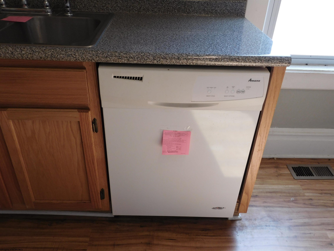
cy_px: 126
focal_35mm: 30
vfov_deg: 46.8
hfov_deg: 60.0
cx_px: 167
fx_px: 289
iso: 125
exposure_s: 1/50
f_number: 3.2
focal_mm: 5.3
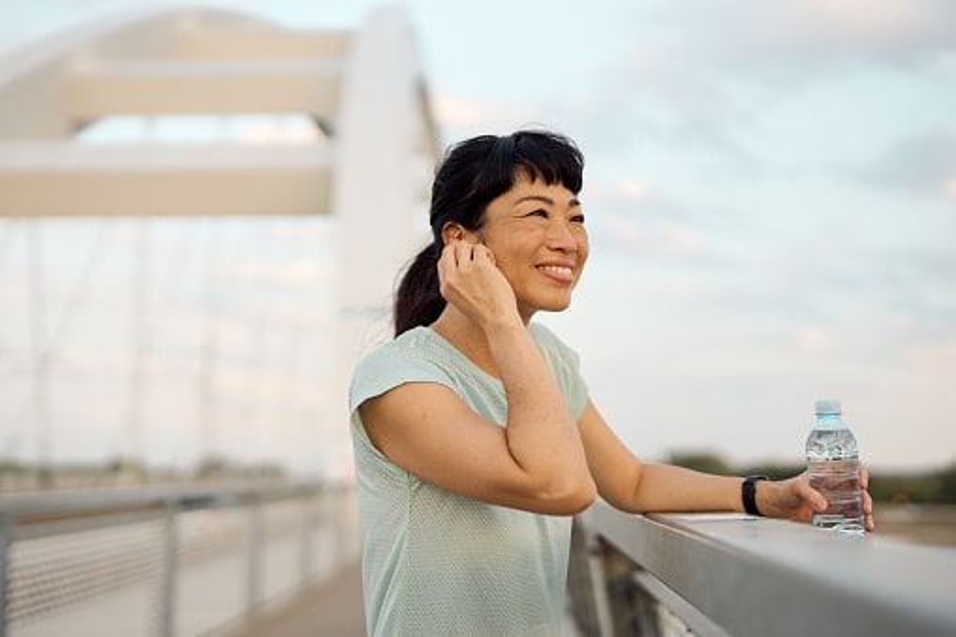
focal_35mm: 50
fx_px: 1327
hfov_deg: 39.6
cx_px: 478
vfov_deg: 27.0
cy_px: 318
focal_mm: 50
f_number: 1.8
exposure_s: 1/5000
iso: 800
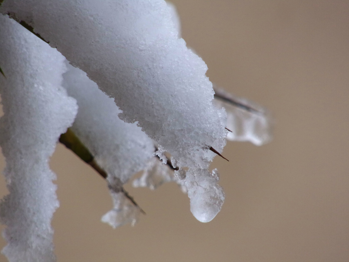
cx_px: 174
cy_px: 131
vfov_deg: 3.0
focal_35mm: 500
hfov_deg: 4.0
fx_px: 5041
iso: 135
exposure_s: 1/45
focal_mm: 90
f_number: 4.9
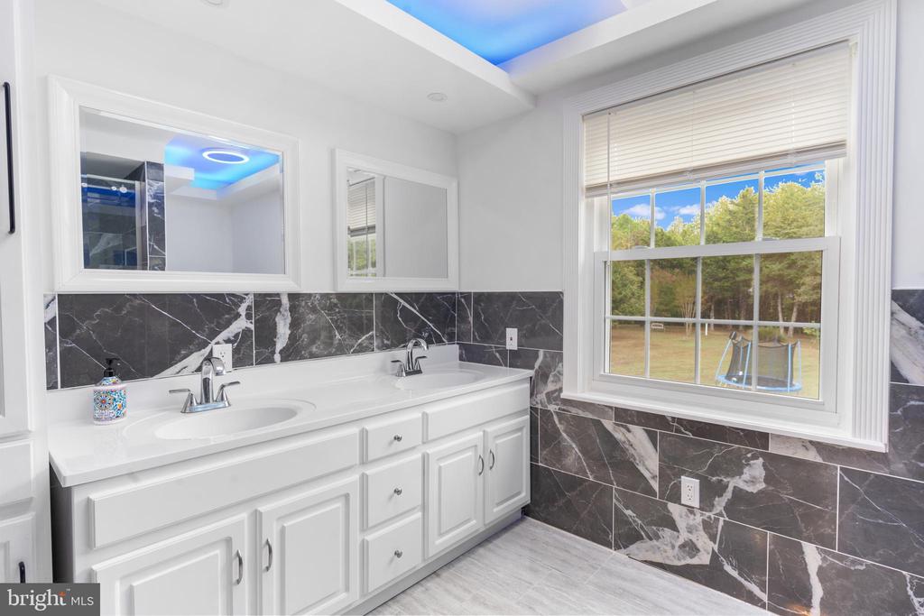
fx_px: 462
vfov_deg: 67.4
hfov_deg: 90.0
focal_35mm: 18
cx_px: 462
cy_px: 308
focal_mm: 18
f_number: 9
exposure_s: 1/1.25
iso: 400
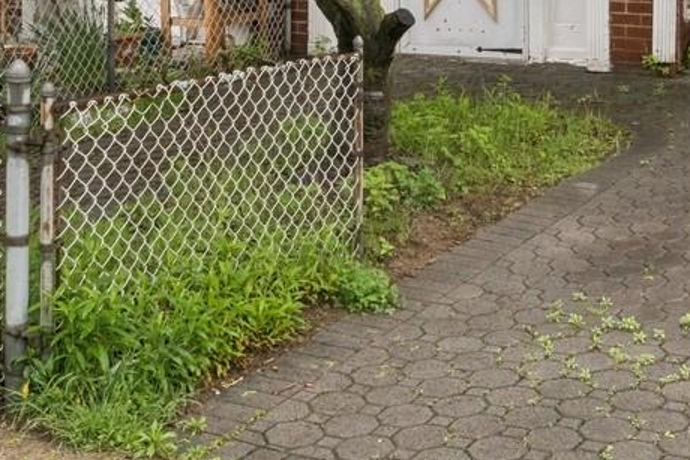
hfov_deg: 27.4
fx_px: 1400
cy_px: -330
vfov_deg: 16.2
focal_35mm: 73
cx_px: 496
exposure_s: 1/125
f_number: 14
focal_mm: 21
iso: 1250
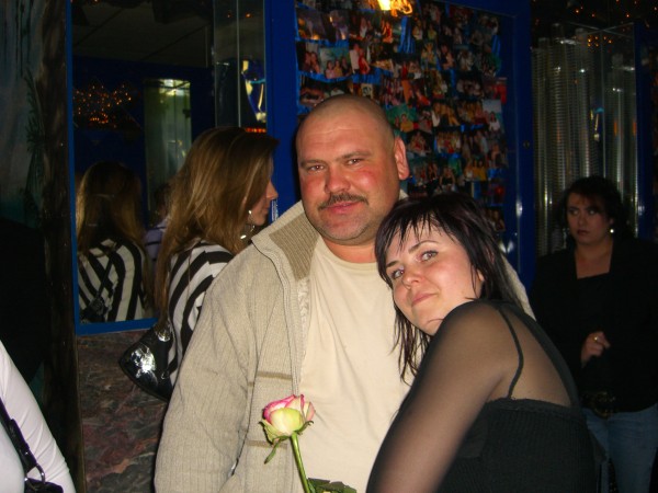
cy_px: 246
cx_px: 329
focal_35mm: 38
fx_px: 722
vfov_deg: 37.7
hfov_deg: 49.0
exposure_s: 1/60
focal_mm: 7.9
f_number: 2.8
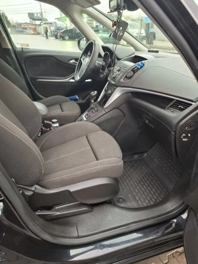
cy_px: 132
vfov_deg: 73.9
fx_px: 175
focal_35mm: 23
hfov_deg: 58.9
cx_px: 99
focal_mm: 5.54
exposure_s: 1/33
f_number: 1.8
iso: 320
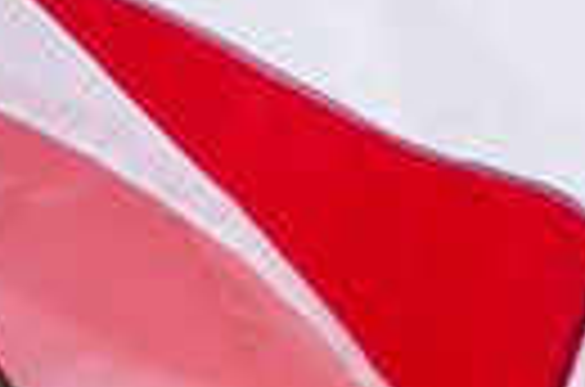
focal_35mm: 864
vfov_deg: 1.6
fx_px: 14003
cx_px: 2000
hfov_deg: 2.4
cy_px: 477
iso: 100
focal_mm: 75
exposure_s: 1/125
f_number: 5
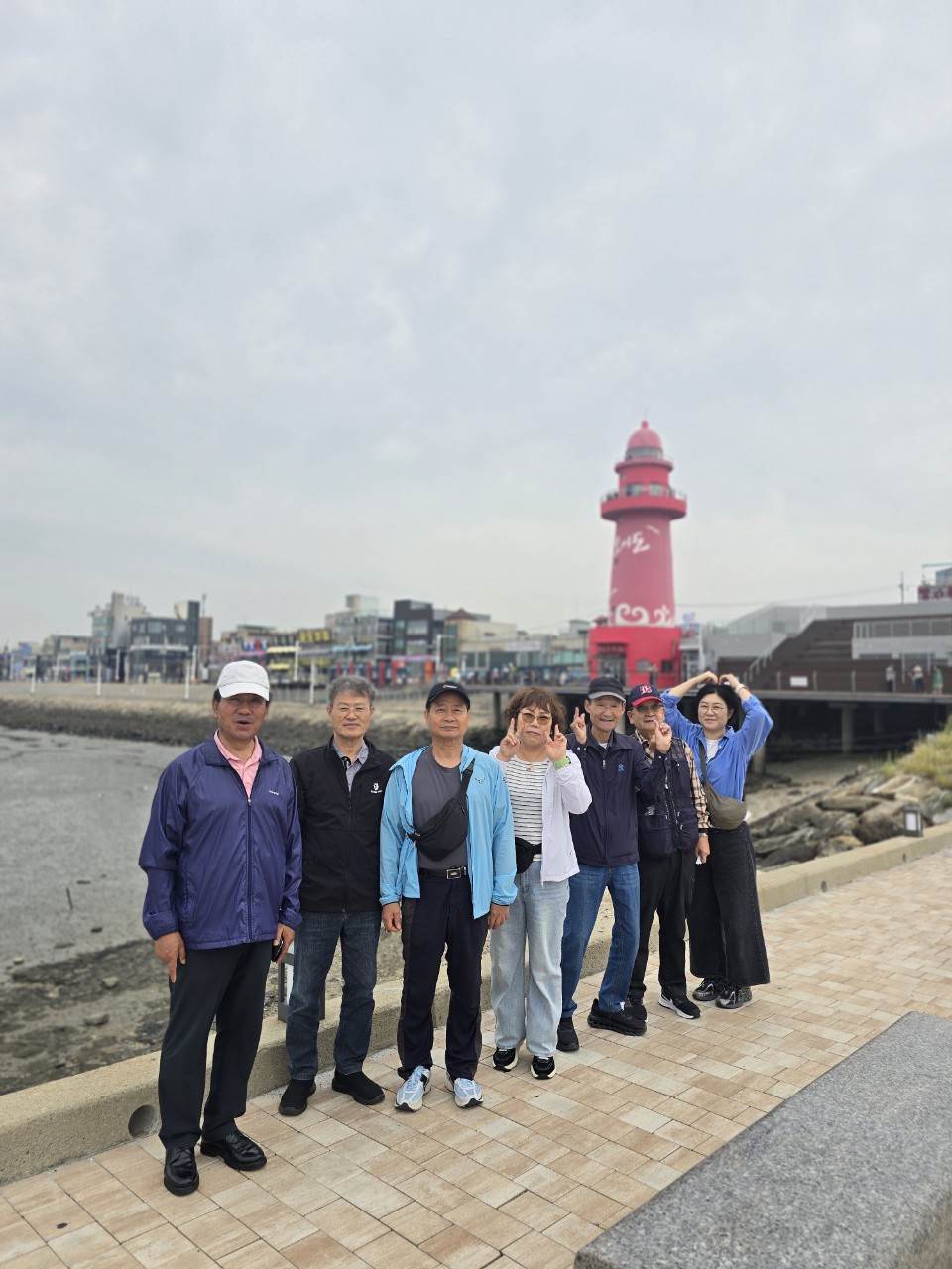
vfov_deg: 73.9
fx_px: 843
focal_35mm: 23
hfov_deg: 58.9
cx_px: 476
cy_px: 634
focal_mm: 6.3
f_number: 1.7
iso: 12
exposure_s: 1/461
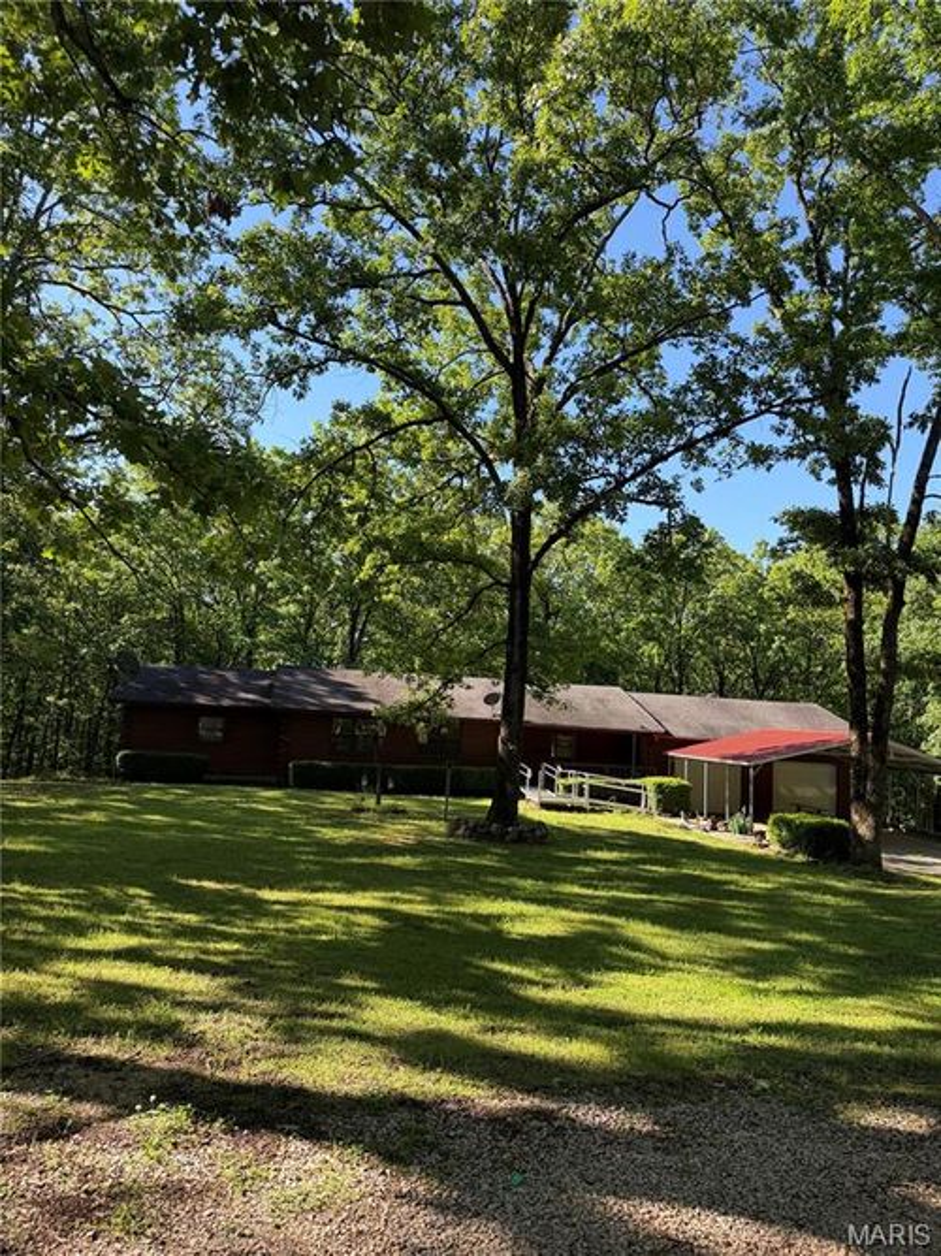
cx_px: 470
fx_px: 870
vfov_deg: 71.6
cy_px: 628
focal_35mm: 24
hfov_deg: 56.8
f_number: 1.78
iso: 100
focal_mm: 6.76
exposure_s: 1/1156
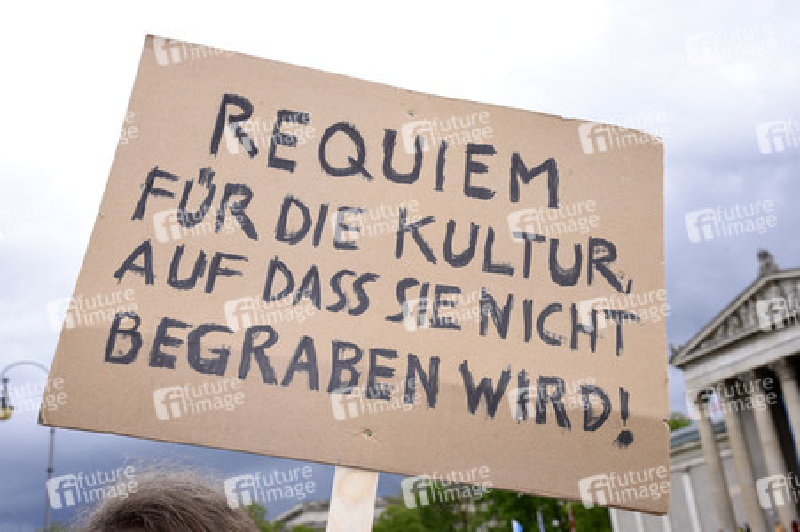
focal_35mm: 44
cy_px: 266
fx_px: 977
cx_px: 400
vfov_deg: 30.5
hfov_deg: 44.5
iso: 200
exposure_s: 1/160
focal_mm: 44
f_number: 9
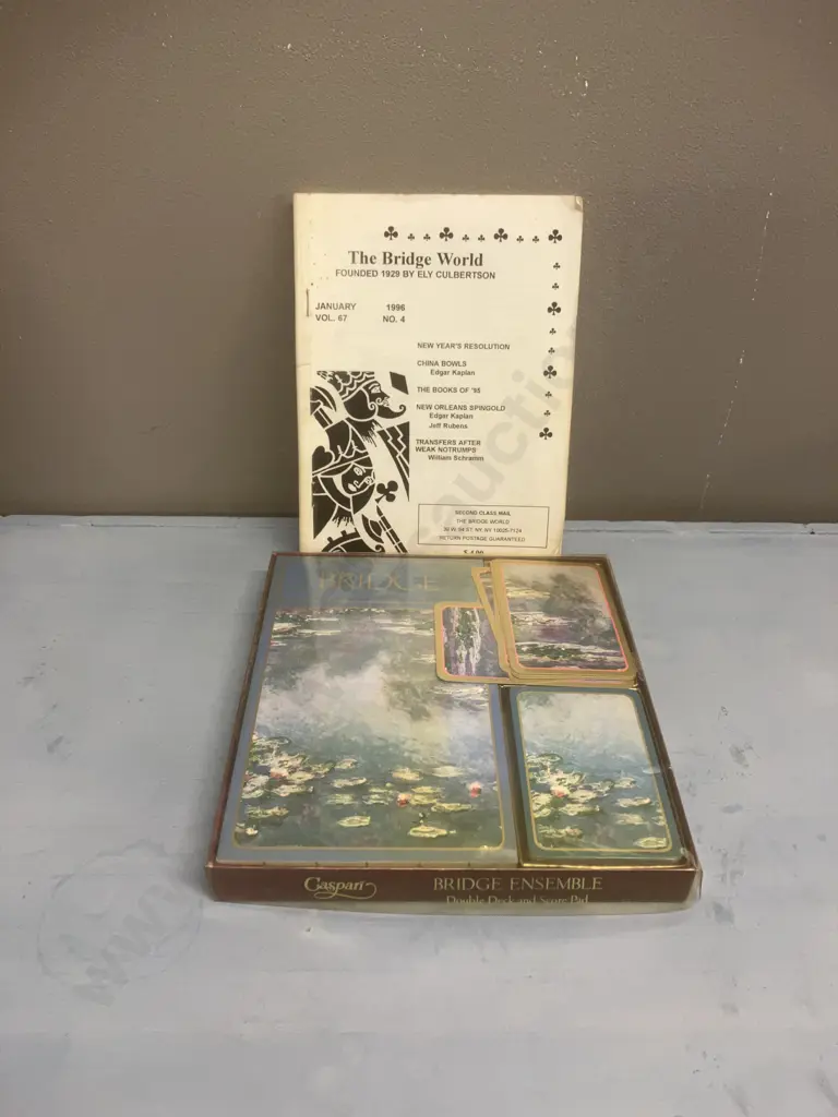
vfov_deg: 63.4
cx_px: 419
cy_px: 558
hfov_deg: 49.7
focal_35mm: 28
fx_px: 904
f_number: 1.8
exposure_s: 1/50
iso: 100
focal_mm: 3.99
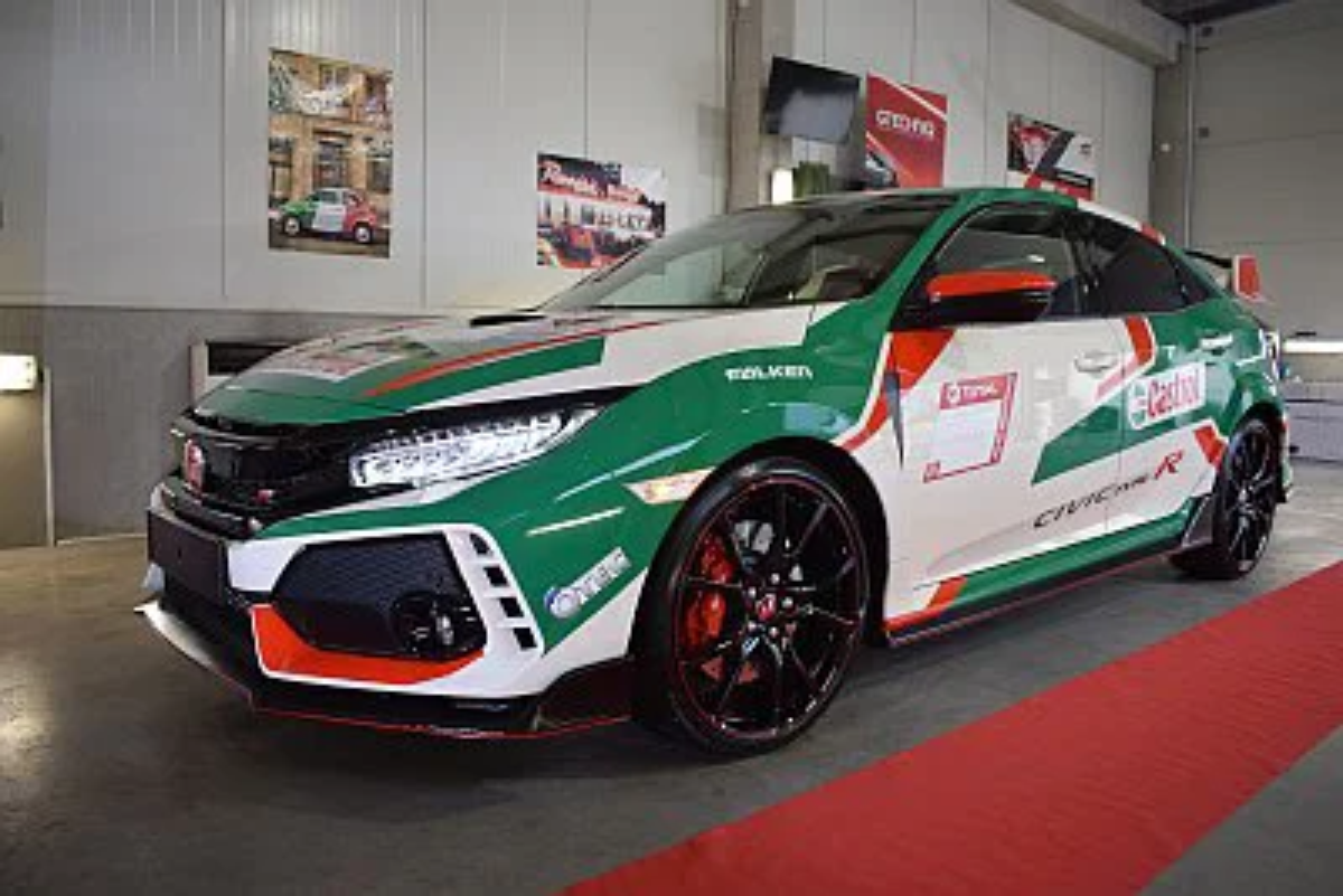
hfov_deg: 67.4
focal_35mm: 27
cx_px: 672
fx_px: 1008
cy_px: 448
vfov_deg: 48.0
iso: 400
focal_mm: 18
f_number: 4
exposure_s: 1/60
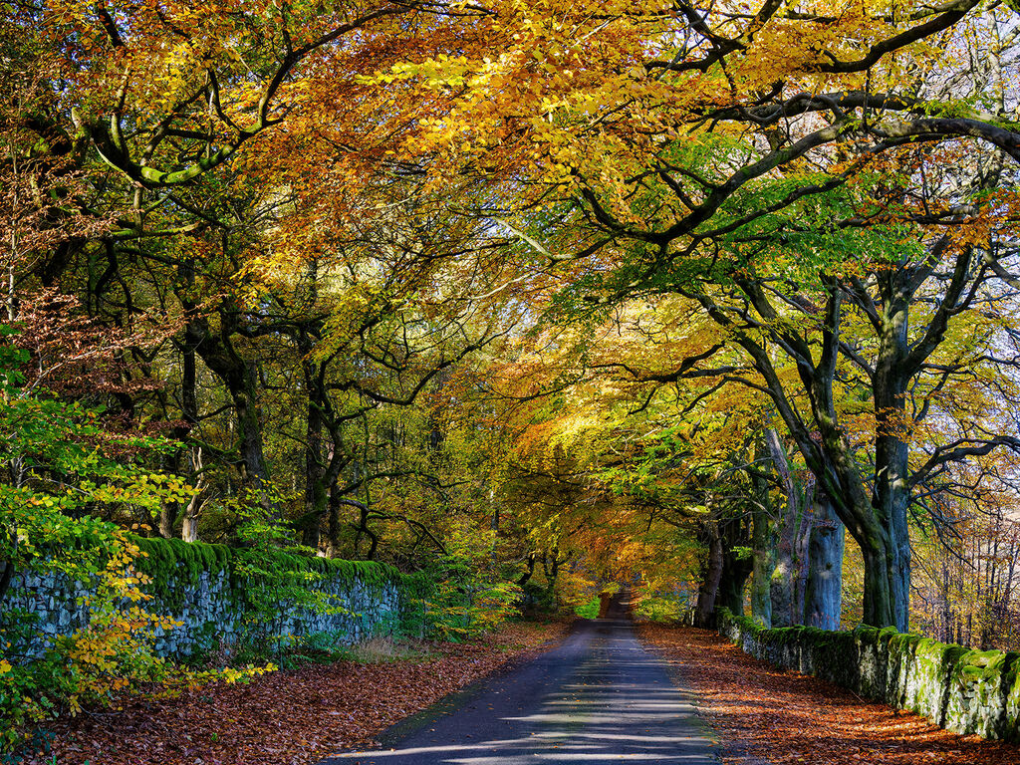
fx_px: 1827
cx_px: 510
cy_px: 382
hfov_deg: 31.2
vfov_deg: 23.7
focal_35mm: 62
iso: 200
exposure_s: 1/25
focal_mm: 31
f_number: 6.3
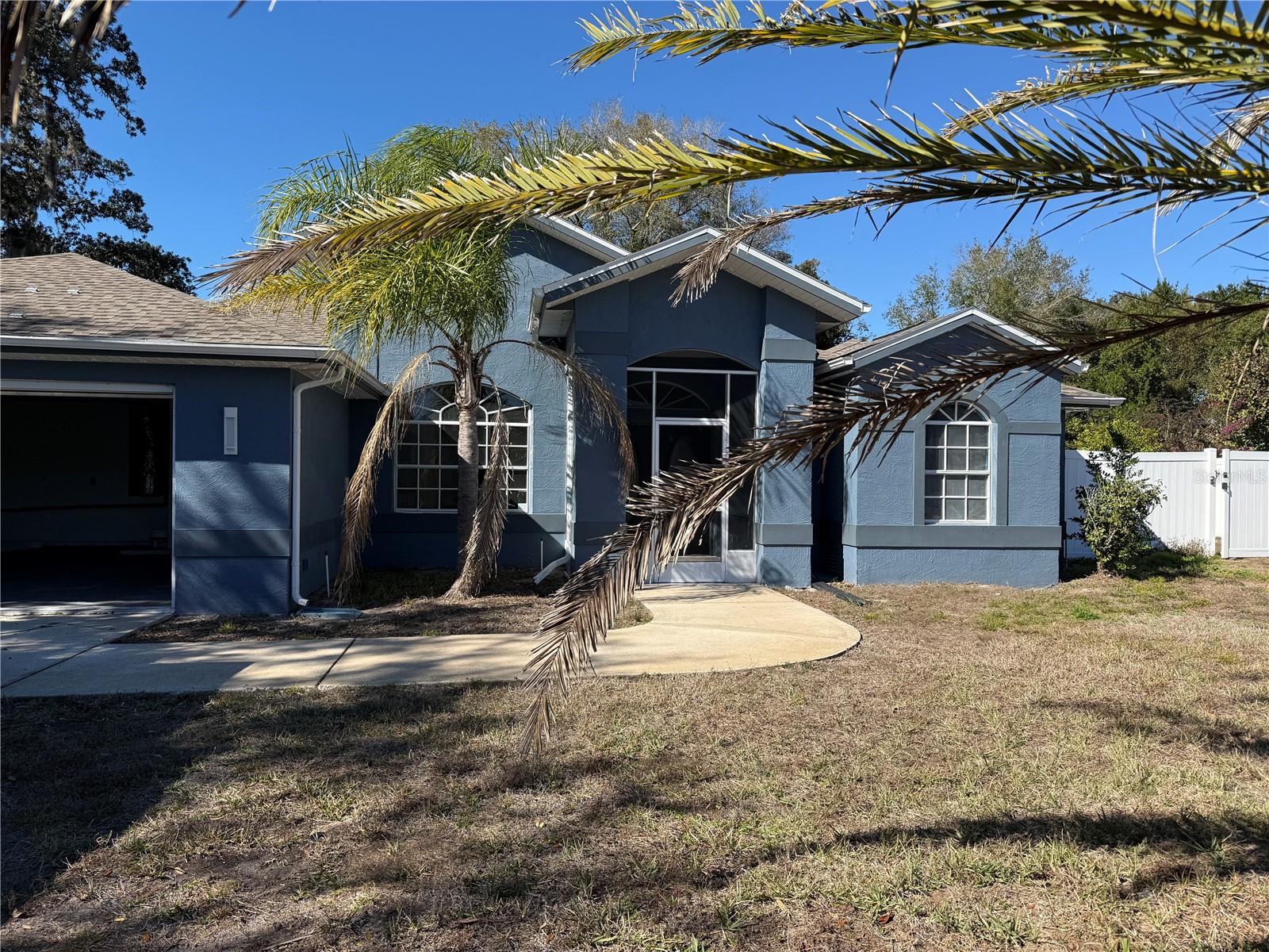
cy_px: 476
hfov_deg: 71.6
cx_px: 634
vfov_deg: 56.8
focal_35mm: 24
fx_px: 880
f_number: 1.78
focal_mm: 6.76
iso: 80
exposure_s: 1/2907
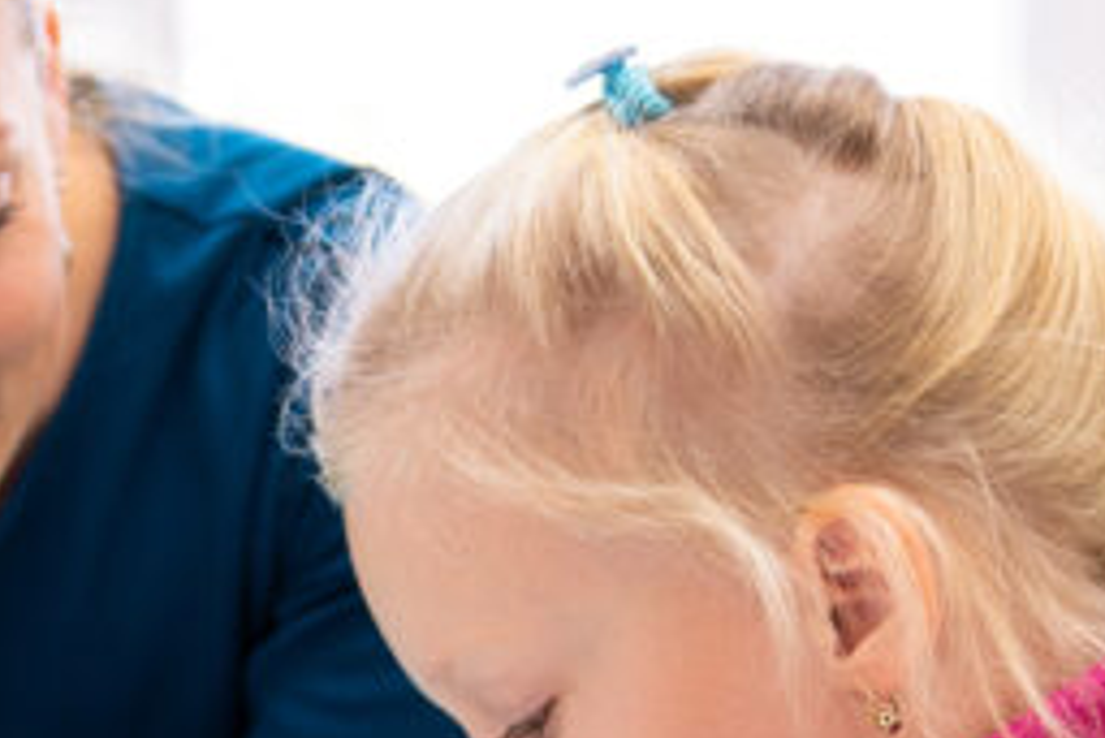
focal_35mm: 144
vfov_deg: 9.4
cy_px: 818
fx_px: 4422
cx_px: -216
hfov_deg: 13.8
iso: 400
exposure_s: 1/160
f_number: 3.2
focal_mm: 36
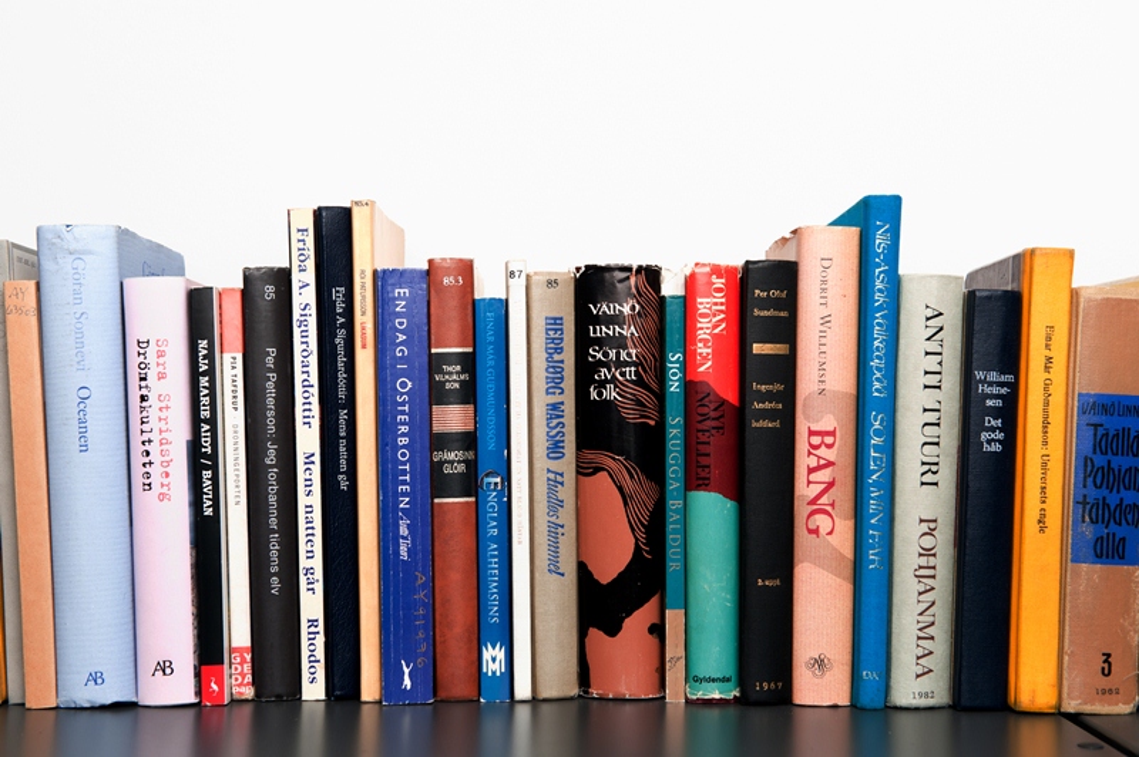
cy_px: 378
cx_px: 570
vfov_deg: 23.3
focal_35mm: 58
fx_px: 1834
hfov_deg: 34.5
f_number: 8
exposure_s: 1/125
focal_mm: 58
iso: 200
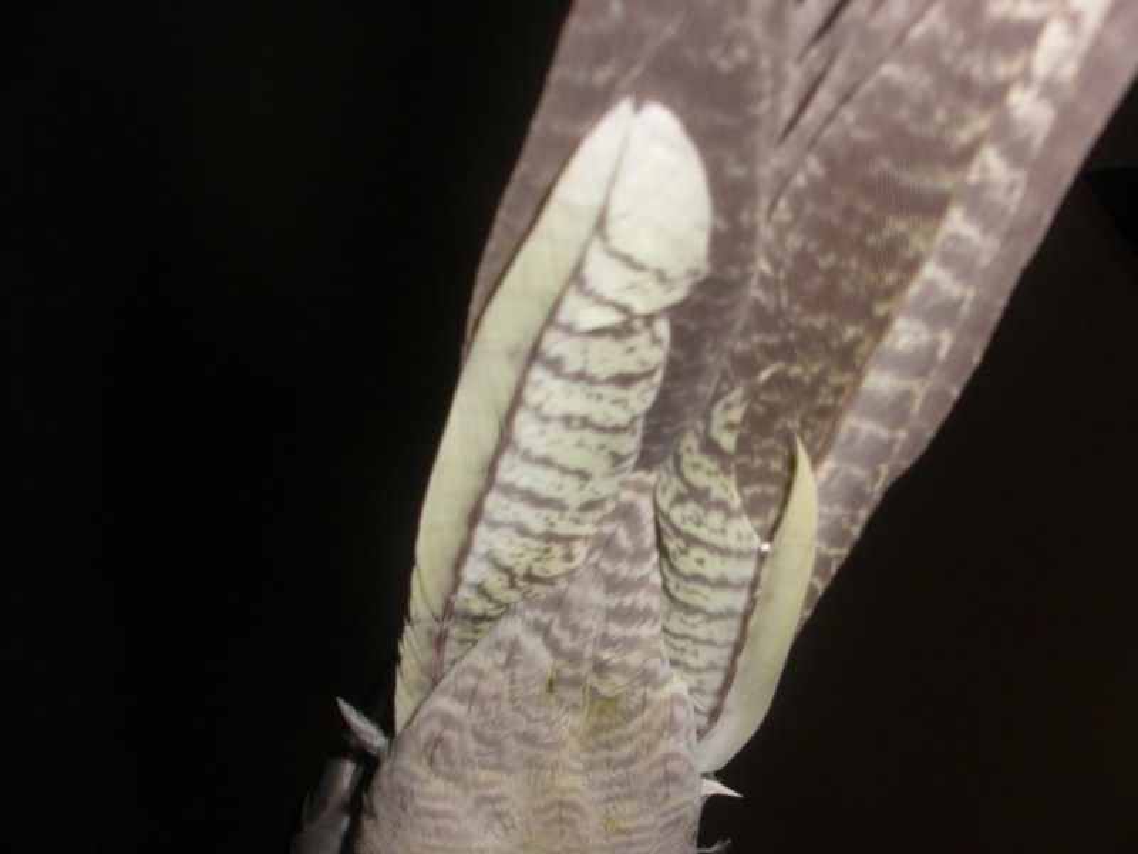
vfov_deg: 39.7
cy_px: 427
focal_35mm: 36
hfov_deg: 51.4
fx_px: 1183
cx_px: 569
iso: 160
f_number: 5.6
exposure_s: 1/30
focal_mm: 6.3
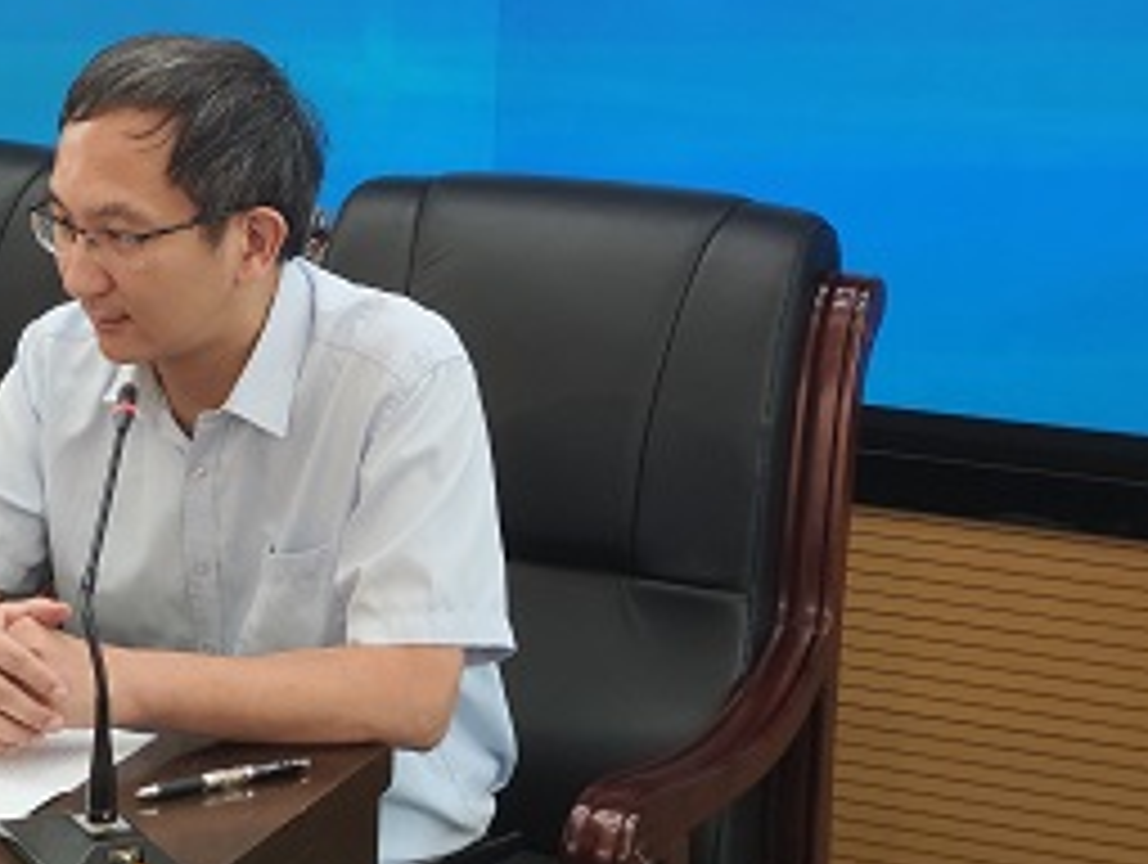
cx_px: 216
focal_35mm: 98
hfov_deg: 19.8
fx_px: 3255
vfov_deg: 15.0
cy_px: 117
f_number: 1.9
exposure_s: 1/33.3
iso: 818
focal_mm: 7.1
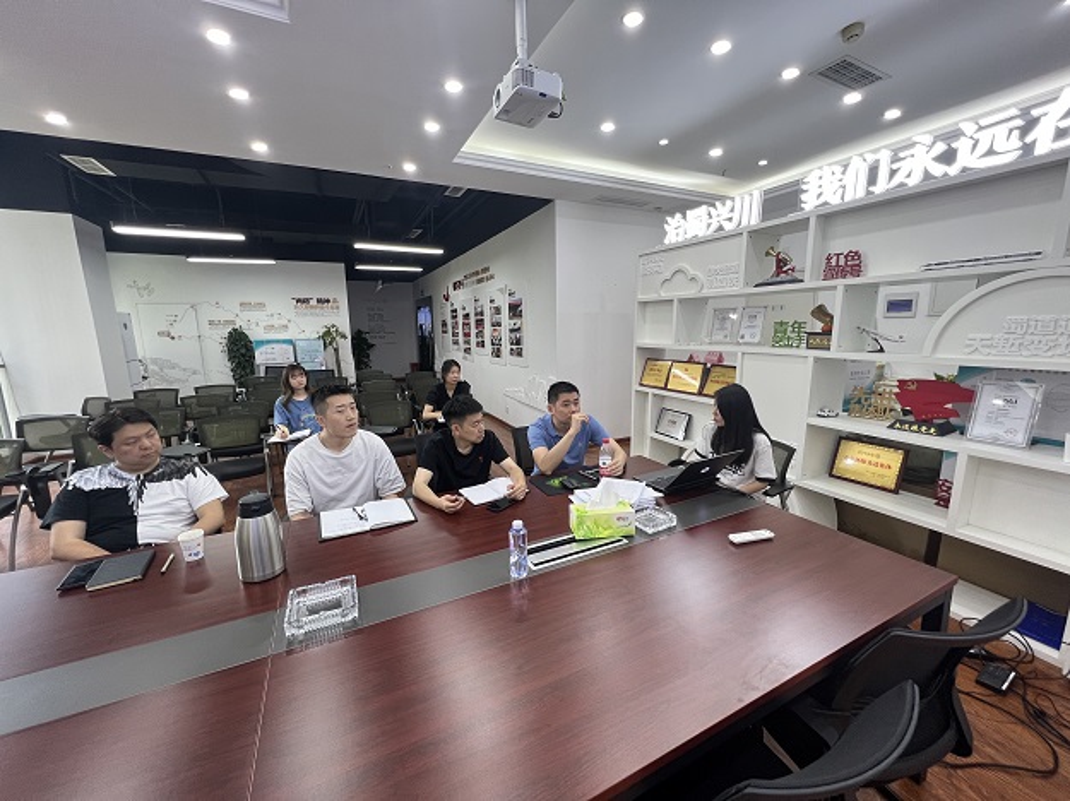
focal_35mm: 13
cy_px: 400
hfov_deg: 106.2
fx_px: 402
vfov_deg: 89.9
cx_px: 535
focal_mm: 1.57
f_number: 1.8
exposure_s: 1/100
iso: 200
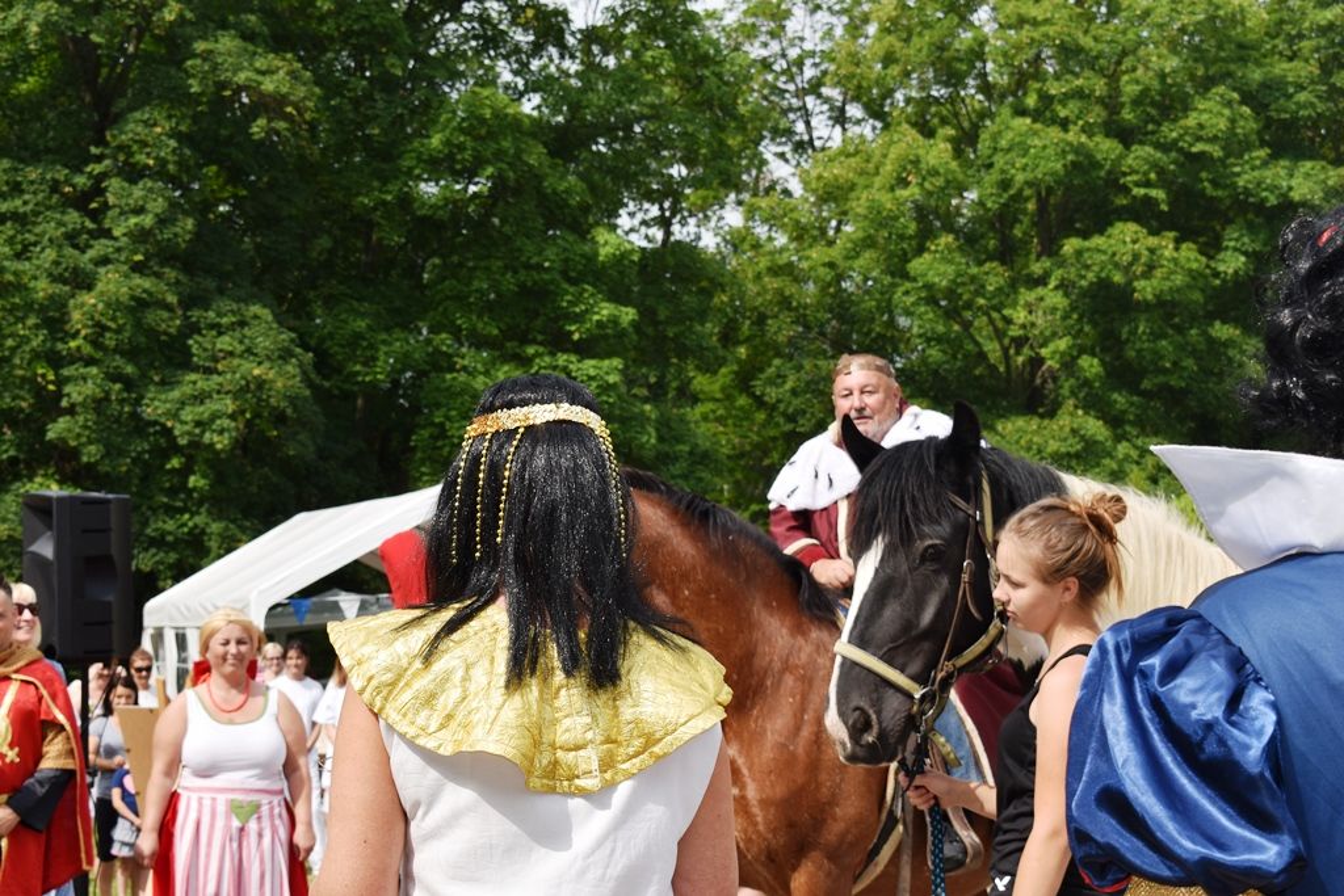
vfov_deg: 16.6
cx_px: 672
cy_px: 448
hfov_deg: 24.6
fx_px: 3080
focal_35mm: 82
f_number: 10
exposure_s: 1/200
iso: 100
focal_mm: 55
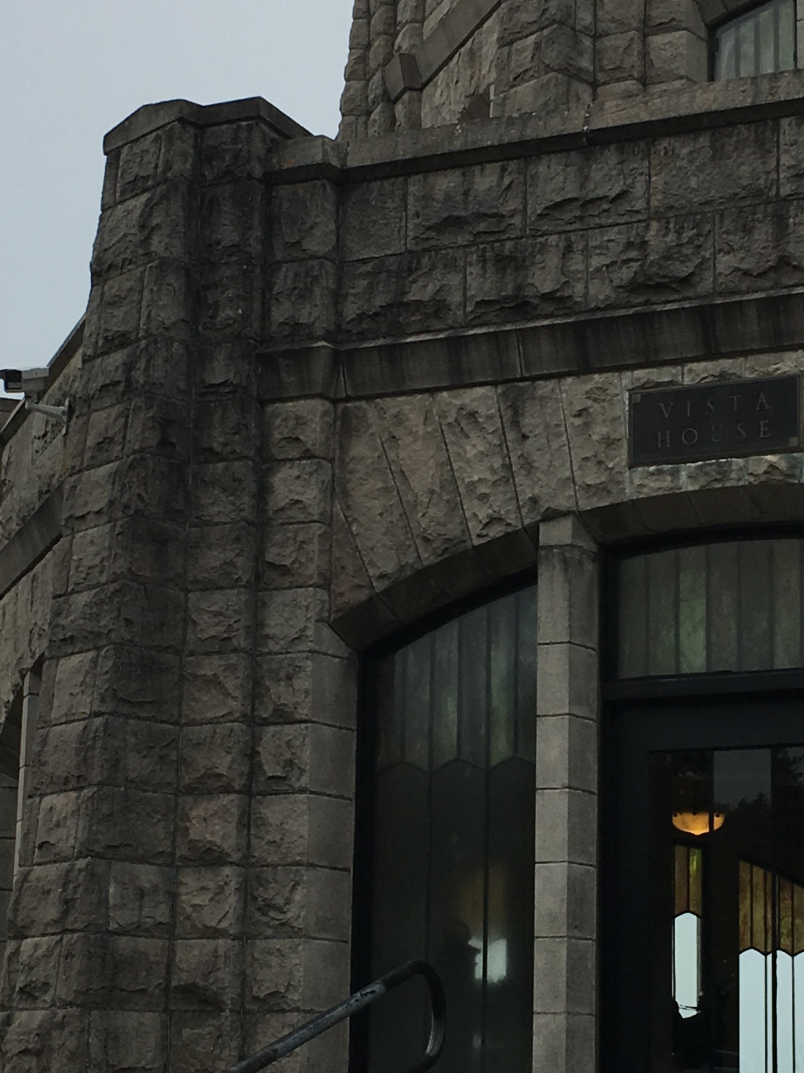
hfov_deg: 18.4
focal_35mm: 80
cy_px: 649
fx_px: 2478
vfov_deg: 24.4
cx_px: 544
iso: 25
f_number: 2.2
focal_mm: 4.15
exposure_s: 1/732
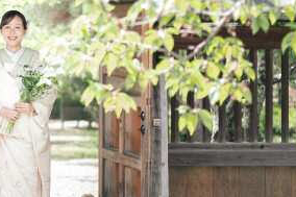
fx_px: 1274
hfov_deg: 13.0
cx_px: -26
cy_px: 28
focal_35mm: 155
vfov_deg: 8.8
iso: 50
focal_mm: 55
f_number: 1.8
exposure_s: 1/400
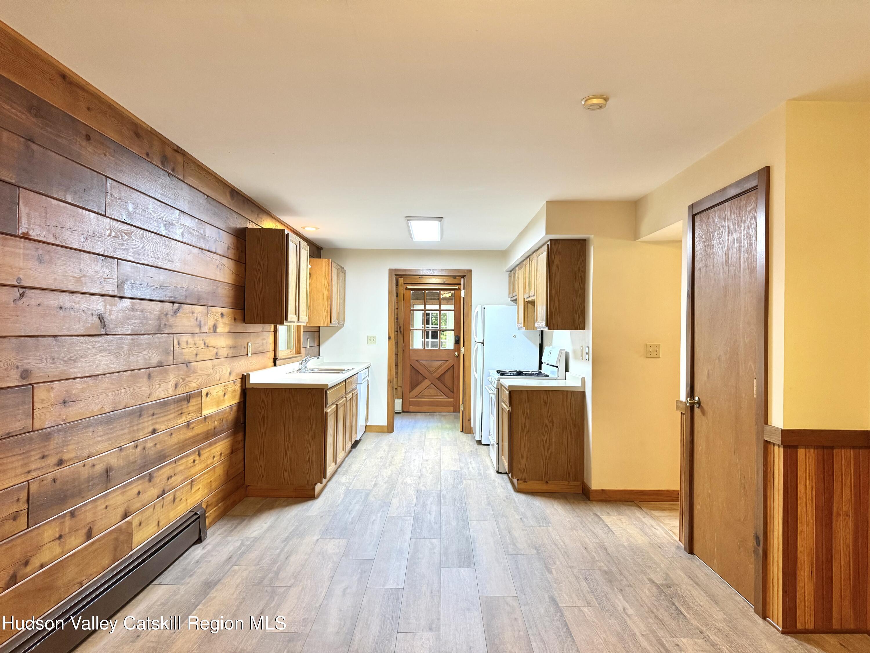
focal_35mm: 24
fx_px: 603
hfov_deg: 71.6
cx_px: 435
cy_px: 326
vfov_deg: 56.8
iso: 250
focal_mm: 6.76
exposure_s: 1/60
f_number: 1.78
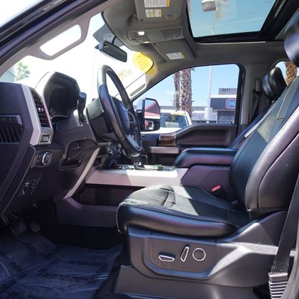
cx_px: 138
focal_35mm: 31
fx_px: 303
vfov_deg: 52.5
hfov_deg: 52.5
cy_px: 148
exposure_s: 1/60
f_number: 4.5
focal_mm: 16
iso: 100
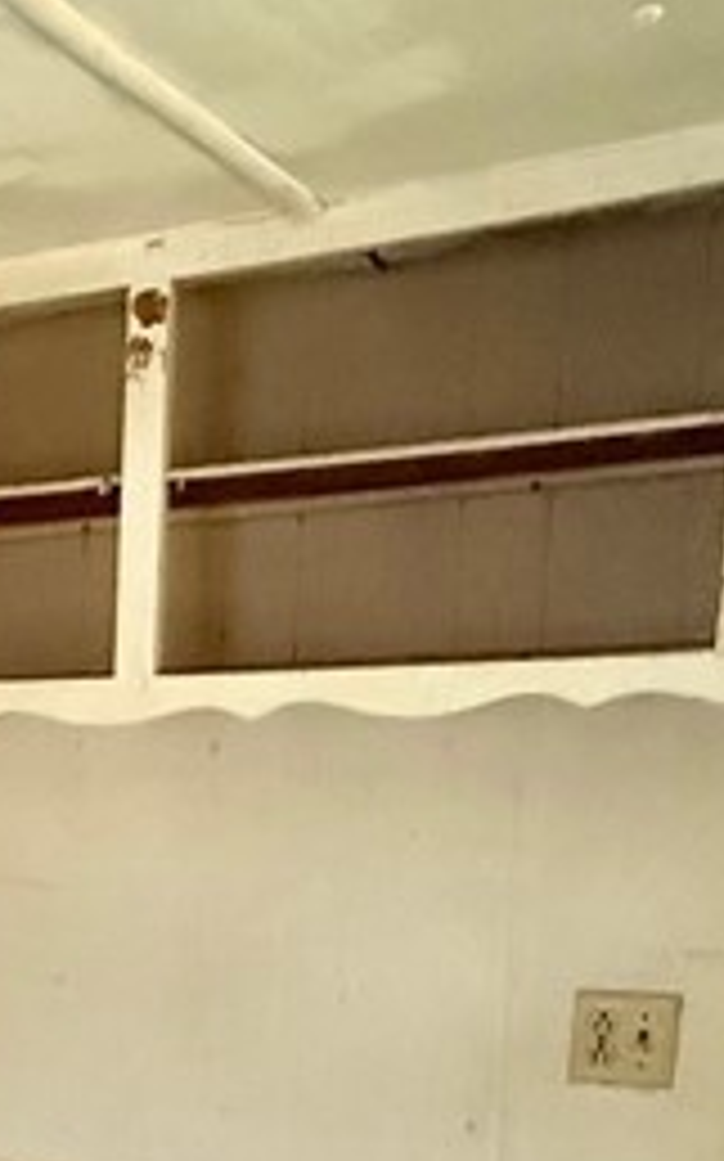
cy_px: 1112
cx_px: -279
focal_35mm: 59
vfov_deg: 32.3
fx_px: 1865
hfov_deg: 19.8
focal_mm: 2.22
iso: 1000
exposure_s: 1/60
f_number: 2.2
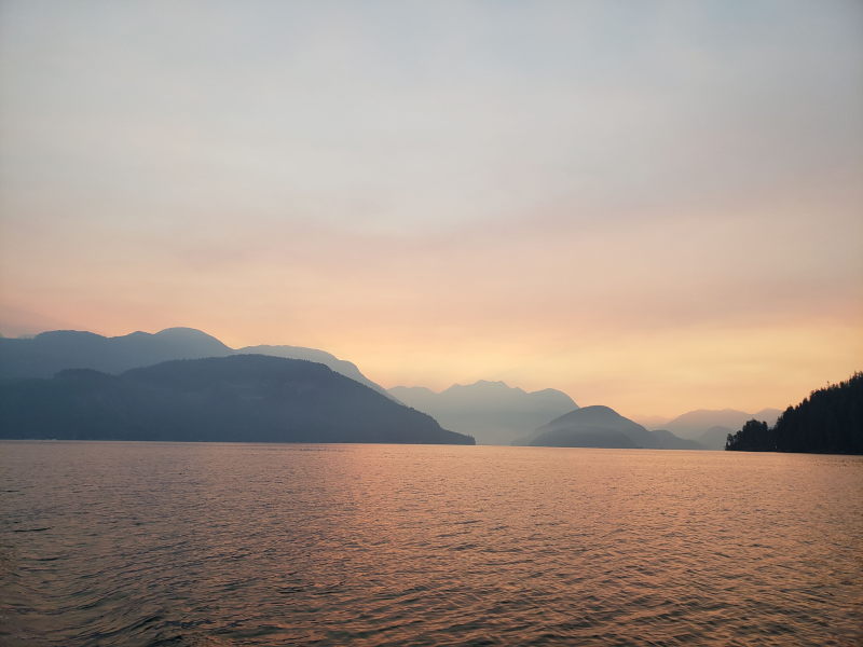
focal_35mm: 26
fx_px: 648
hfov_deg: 67.3
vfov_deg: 53.1
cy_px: 324
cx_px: 432
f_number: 2.4
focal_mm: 4.3
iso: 50
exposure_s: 1/189
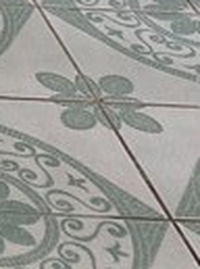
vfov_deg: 7.8
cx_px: -510
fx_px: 1603
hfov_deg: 6.2
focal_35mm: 207
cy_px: -630
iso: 100
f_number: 1.8
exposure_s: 1/122
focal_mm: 4.25
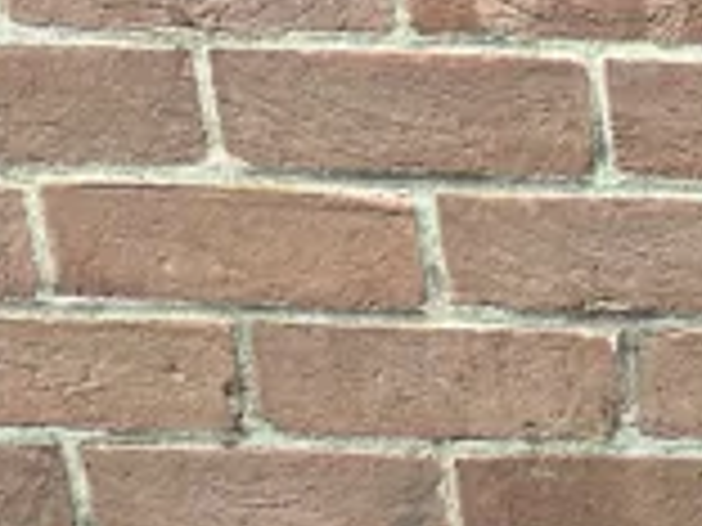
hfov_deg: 12.9
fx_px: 2697
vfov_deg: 10.0
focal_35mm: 133
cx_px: 1413
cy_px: 1182
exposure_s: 1/405
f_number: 1.5
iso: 50
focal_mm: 5.7
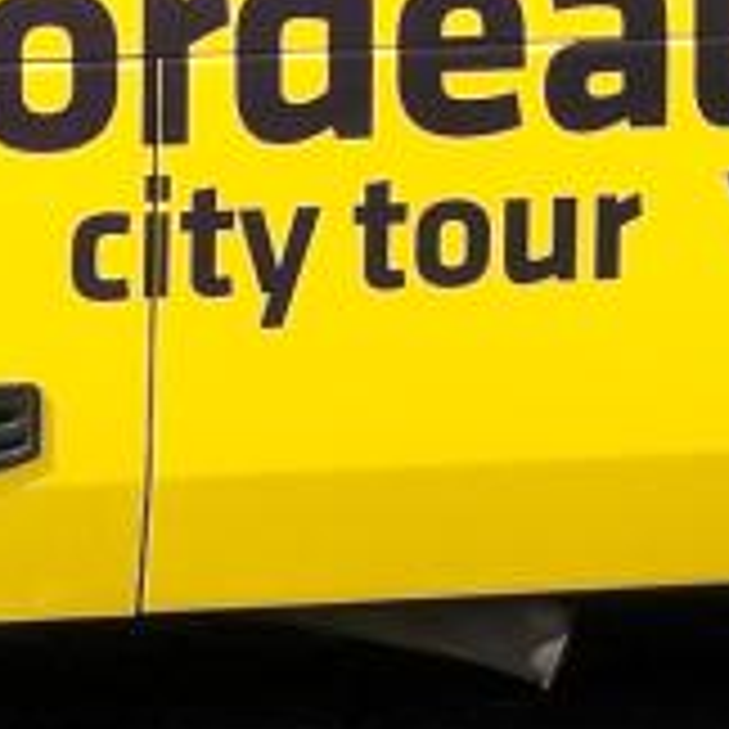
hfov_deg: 4.5
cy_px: -1249
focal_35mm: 392
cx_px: 45
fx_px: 9340
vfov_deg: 4.3
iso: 200
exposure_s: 1/500
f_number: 8
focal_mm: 26
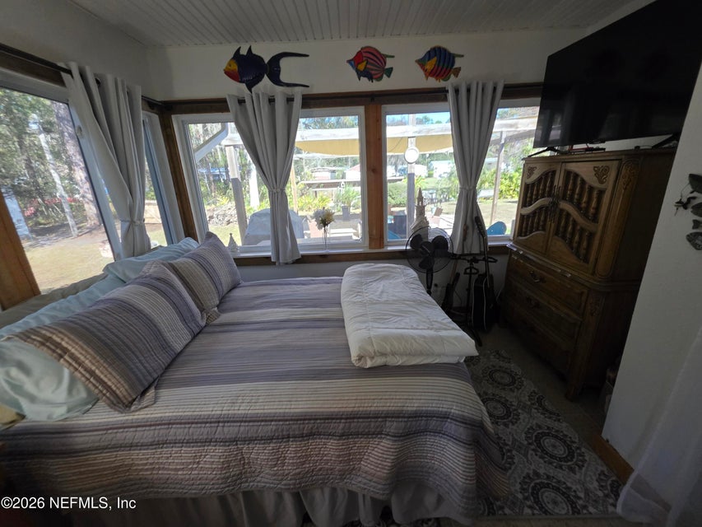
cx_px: 351
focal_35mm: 13
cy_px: 264
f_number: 1.9
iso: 500
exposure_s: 1/60
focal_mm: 2.2
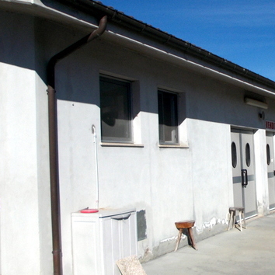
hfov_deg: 32.5
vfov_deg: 32.8
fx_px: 467
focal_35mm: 52
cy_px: 152
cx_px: 183
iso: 80
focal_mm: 4.6
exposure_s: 1/500
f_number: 8
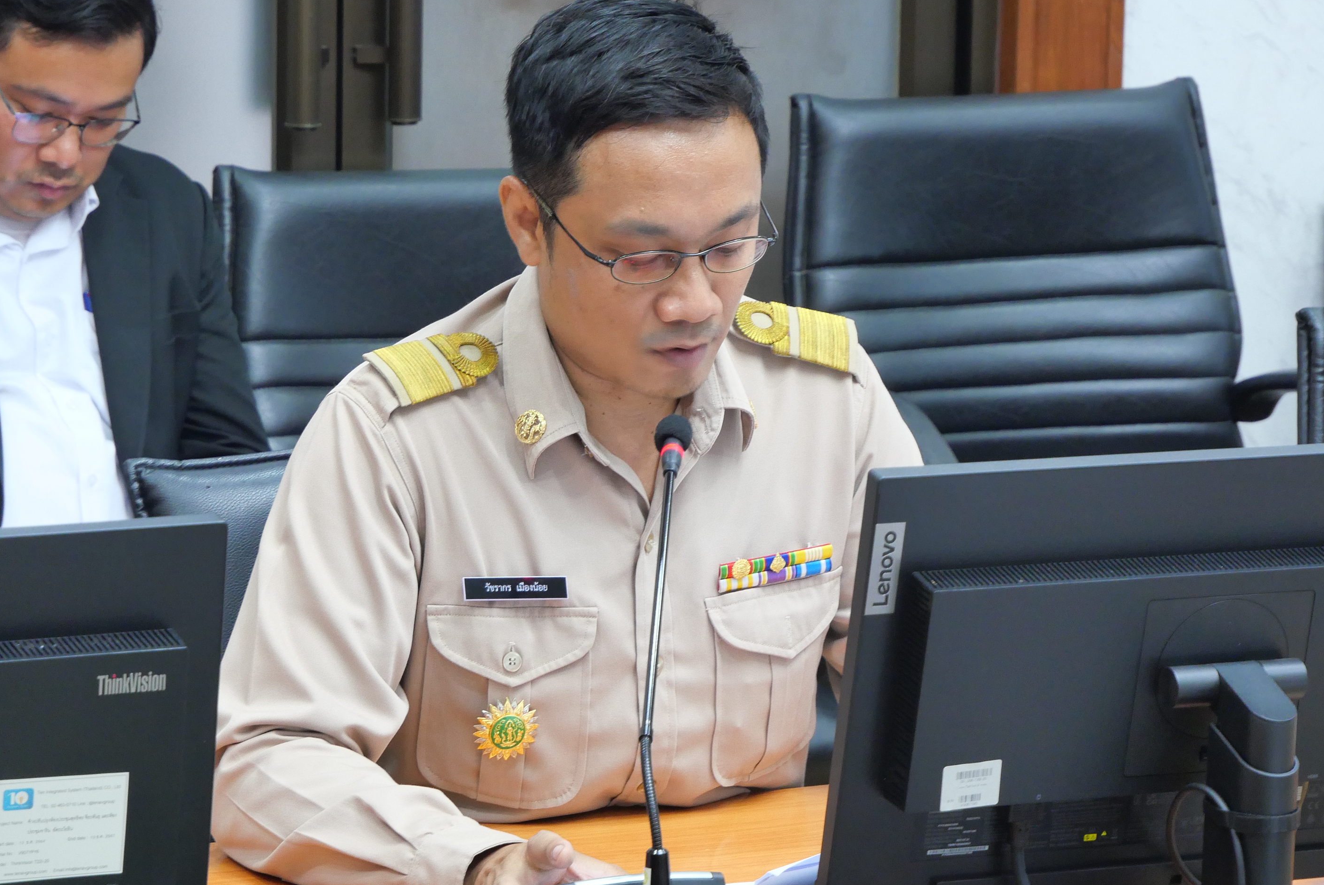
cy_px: 356
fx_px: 5741
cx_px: 595
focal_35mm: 156
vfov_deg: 8.8
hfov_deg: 13.2
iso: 1000
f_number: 5.6
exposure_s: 1/13
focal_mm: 57
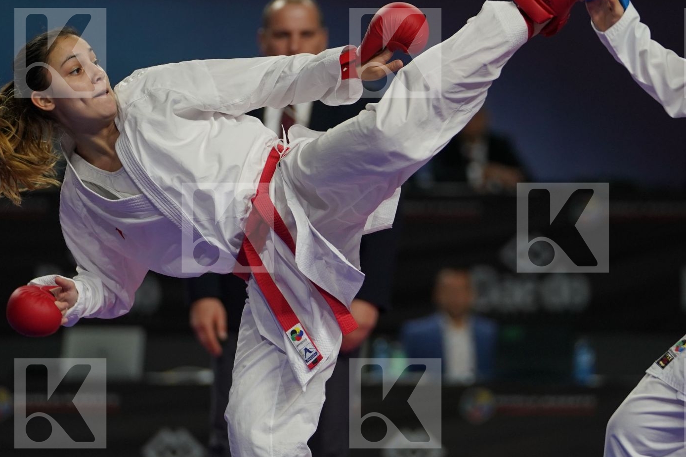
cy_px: 228
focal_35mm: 336
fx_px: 6401
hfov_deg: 6.1
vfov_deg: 4.1
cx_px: 395
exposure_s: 1/1000
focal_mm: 173
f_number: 2.8
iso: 800
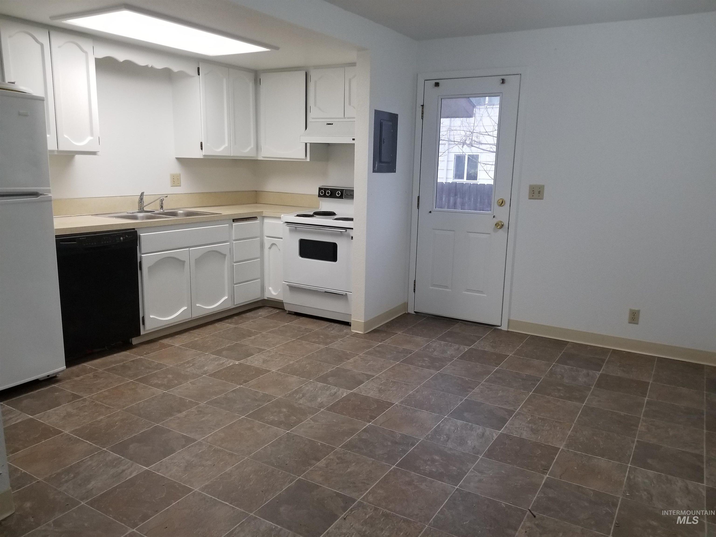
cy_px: 268
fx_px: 538
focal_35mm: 26
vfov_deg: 53.1
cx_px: 358
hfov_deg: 67.3
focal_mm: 4.3
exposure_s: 1/60
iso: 160
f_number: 1.7
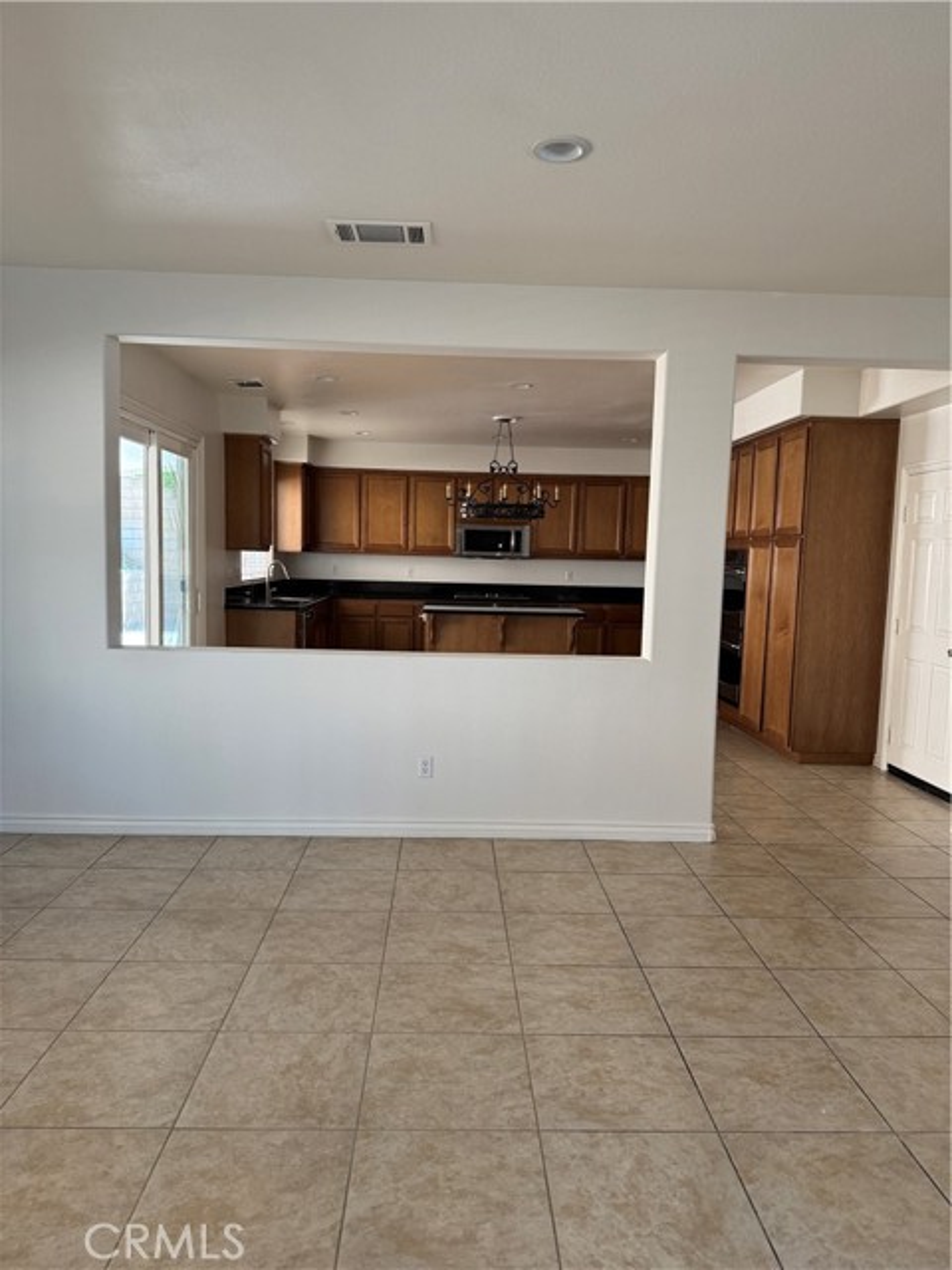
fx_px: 880
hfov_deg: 56.8
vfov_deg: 71.6
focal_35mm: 24
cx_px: 476
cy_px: 635
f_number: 1.78
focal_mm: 6.76
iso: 200
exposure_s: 1/94
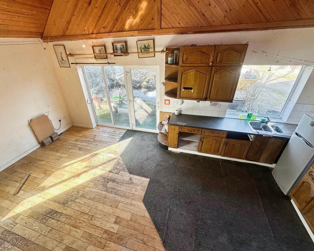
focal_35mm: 15
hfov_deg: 96.7
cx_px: 149
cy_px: 124
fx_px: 139
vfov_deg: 84.0
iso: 80
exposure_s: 1/100
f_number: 2.2
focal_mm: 2.22
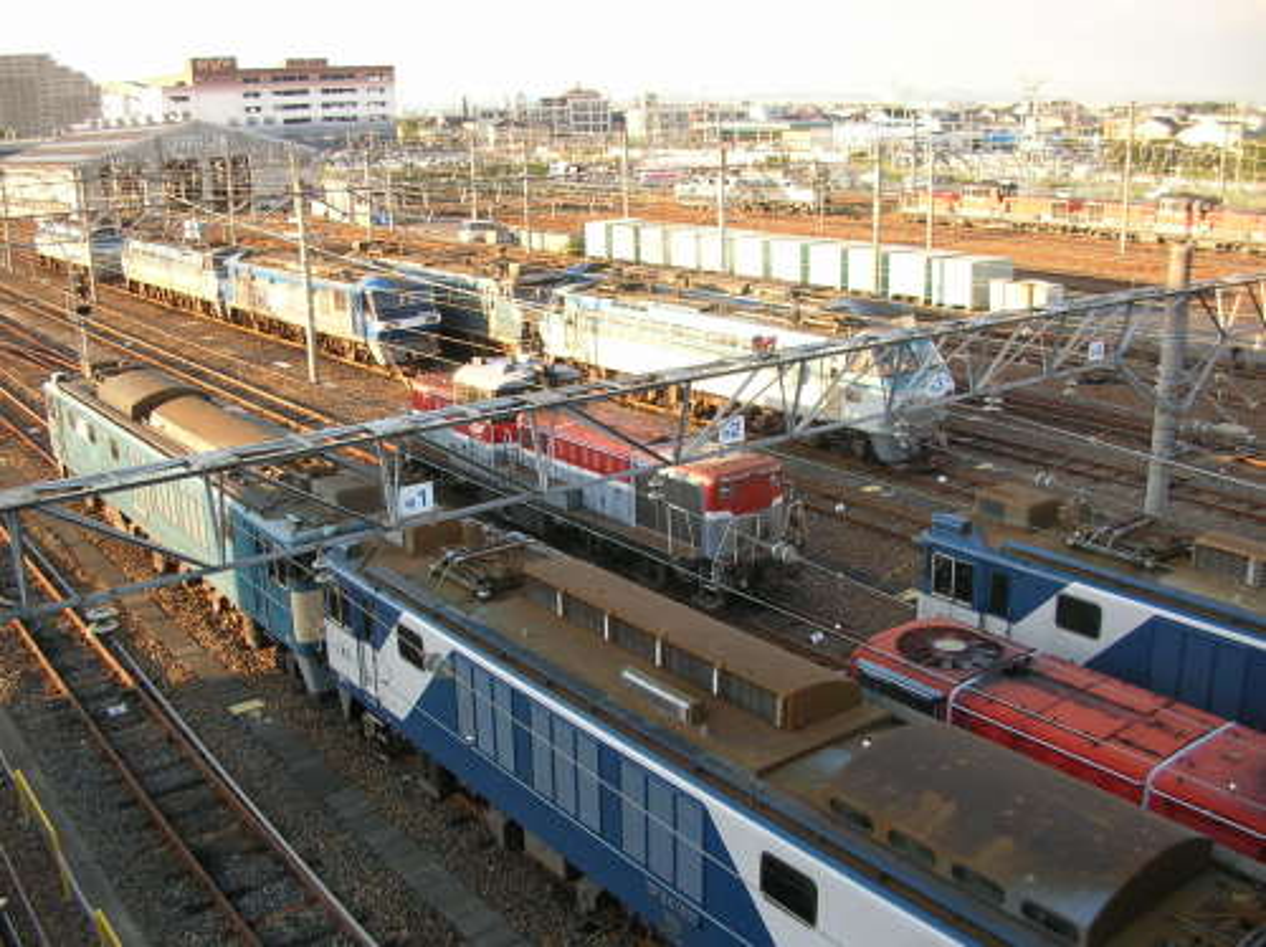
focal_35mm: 35
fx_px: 1279
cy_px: 474
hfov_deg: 52.7
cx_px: 633
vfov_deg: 40.6
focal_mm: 5.8
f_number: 2.8
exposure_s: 1/130
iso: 50
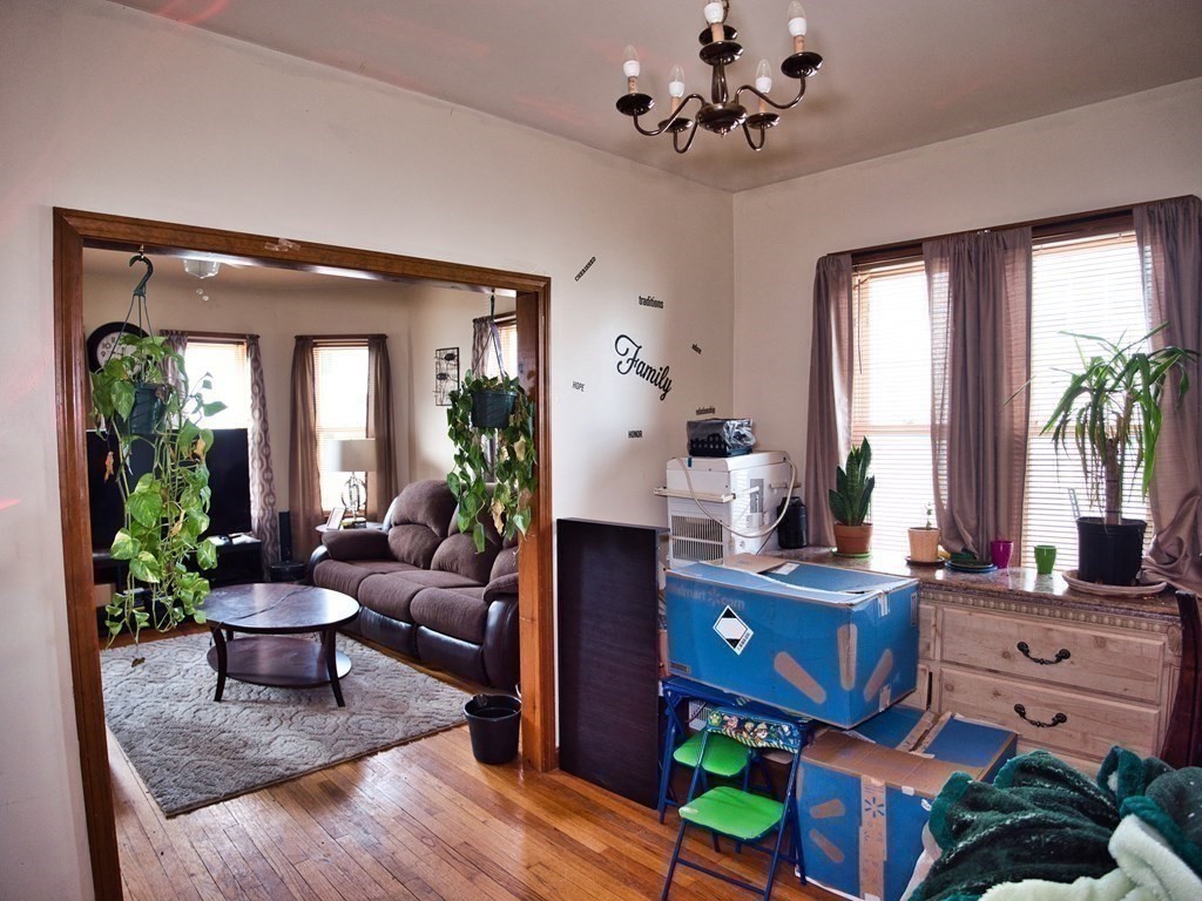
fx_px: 694
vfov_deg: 66.0
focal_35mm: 20
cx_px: 601
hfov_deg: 81.7
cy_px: 450
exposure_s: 1/125
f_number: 1.7
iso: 200
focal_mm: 10
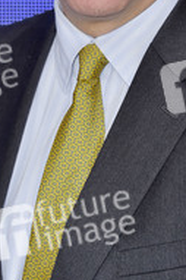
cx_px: 103
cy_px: 6
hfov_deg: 4.8
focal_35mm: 283
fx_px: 2197
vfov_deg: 7.3
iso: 320
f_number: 7.1
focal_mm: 135
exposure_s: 1/250
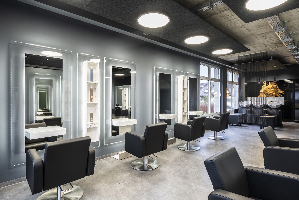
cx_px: 150
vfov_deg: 64.6
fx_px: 158
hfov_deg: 86.9
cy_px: 100
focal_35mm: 19
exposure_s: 1/1.67
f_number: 11
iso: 100
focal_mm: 19
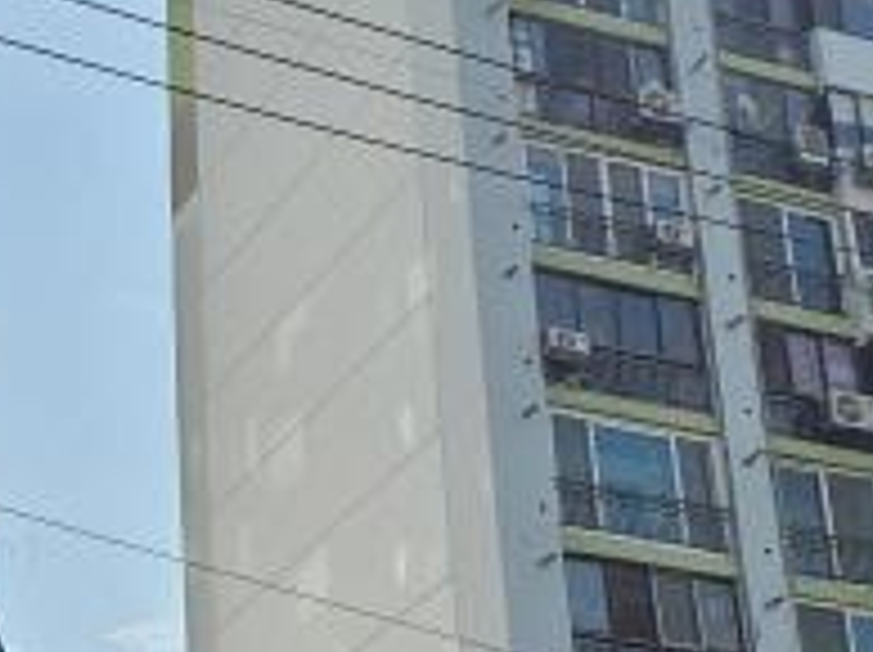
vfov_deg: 15.4
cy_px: 580
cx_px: -63
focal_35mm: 95
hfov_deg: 19.9
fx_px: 2393
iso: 10
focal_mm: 6.3
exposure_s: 1/1182
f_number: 1.7
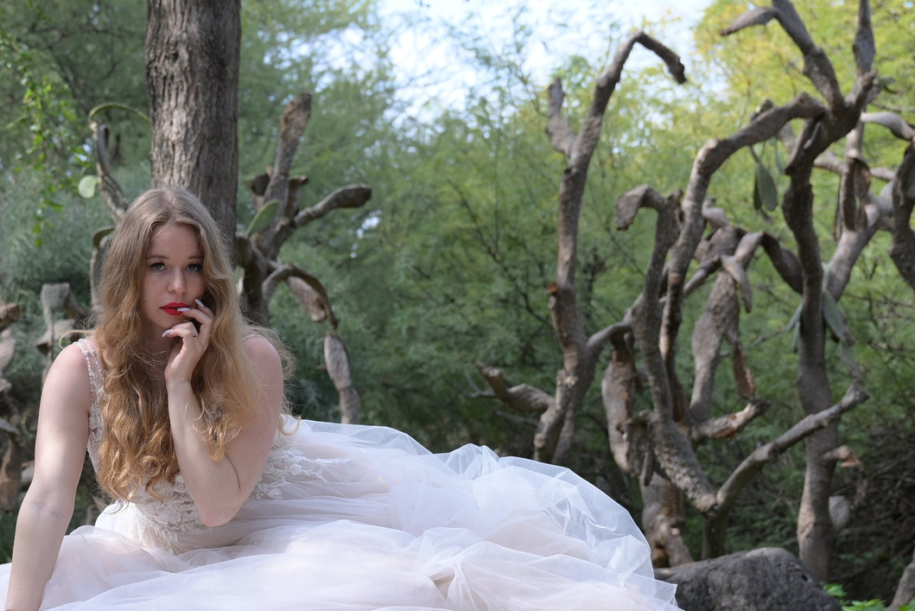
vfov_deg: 15.7
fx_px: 2212
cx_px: 169
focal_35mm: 87
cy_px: 414
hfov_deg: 23.0
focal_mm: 36
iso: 125
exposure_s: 1/400
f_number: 3.5
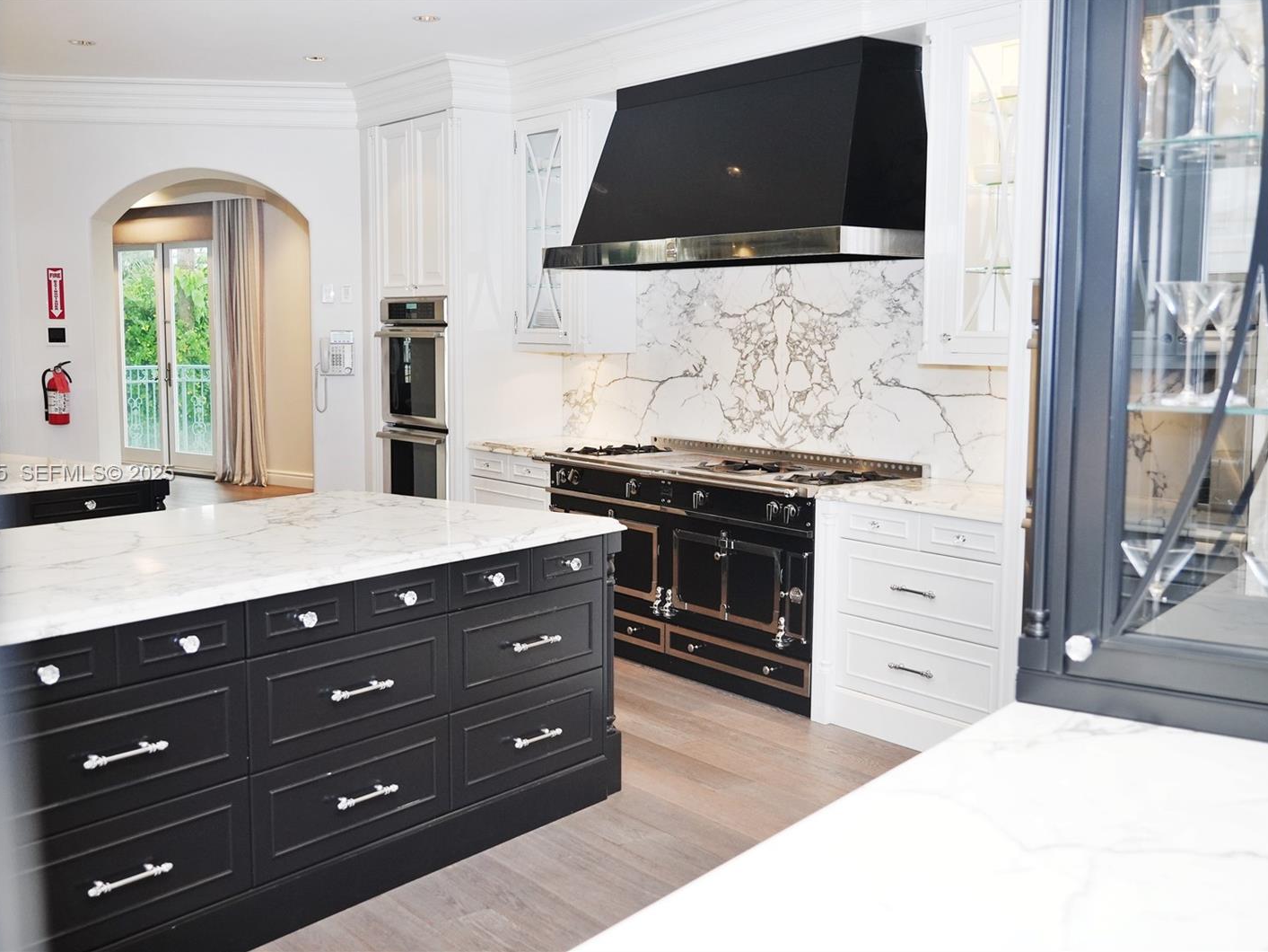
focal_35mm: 37
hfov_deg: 50.1
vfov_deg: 38.7
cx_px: 613
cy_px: 474
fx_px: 1355
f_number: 2.8
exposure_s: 1/100
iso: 400
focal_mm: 23.3
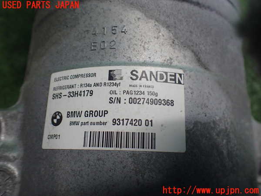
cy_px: 98
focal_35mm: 30
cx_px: 130
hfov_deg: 60.0
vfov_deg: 46.8
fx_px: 226
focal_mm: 5.4
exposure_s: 1/125
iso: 500
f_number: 2.3
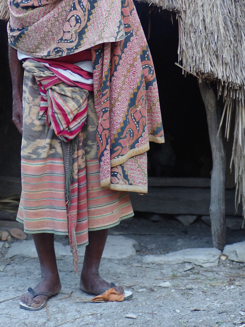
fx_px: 2473
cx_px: 88
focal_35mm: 262
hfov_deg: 5.7
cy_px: 3
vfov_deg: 7.5
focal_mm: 90
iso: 400
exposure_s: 1/160
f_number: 2.8
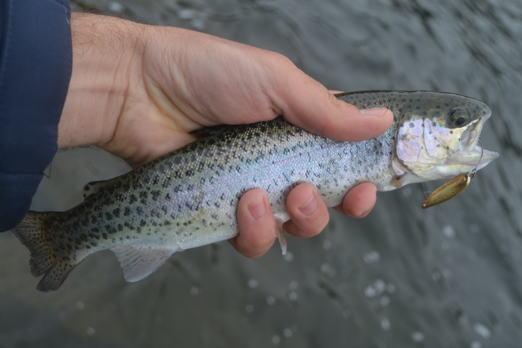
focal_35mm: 48
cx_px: 261
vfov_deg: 28.1
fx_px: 696
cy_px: 174
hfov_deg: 41.1
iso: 100
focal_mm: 32
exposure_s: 1/125
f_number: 5.6
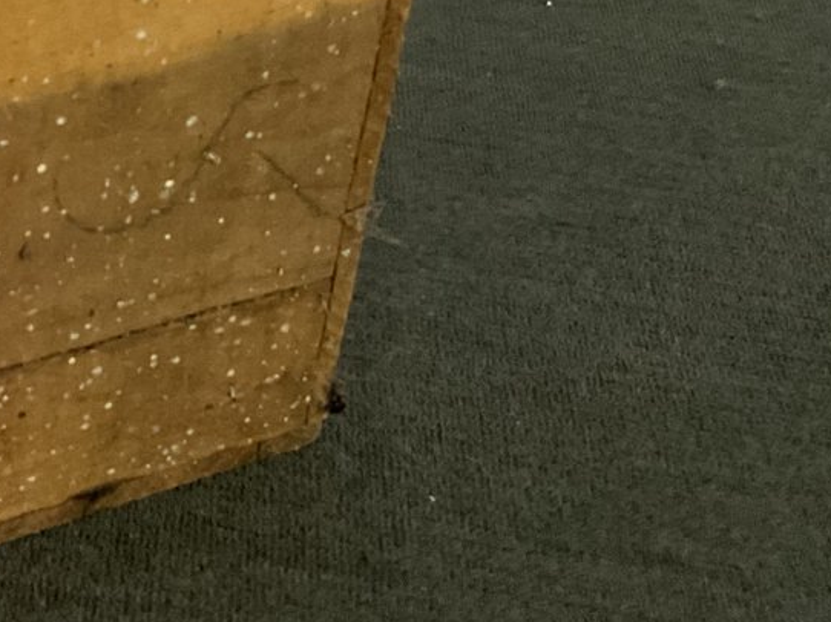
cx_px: -306
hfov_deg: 21.4
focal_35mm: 81
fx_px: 1944
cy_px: -2
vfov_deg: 17.8
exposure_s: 1/30
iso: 250
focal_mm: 3
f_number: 1.8
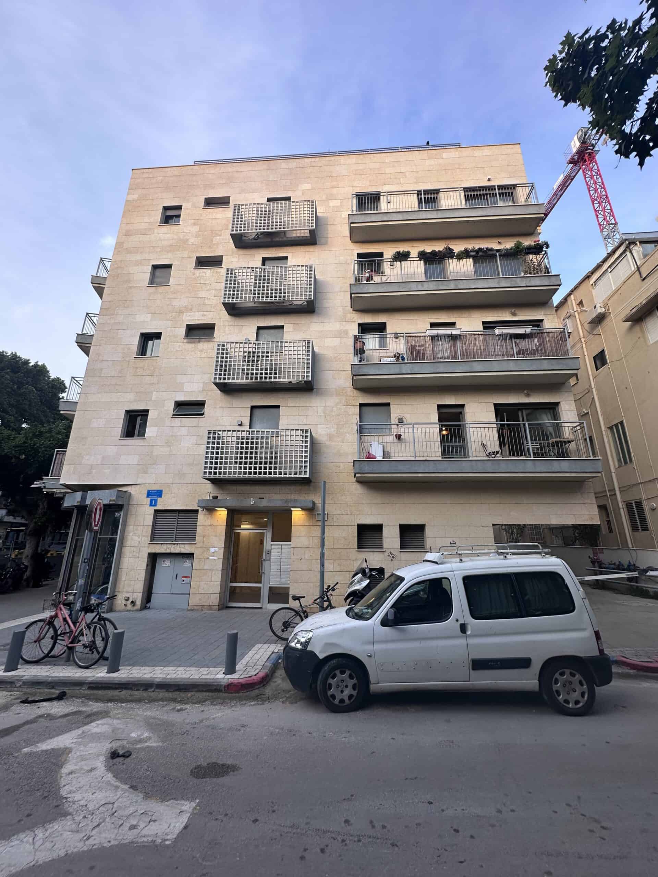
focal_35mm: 14
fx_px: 355
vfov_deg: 102.1
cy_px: 438
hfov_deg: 85.7
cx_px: 329
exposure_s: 1/216
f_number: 2.2
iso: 40
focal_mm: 2.22
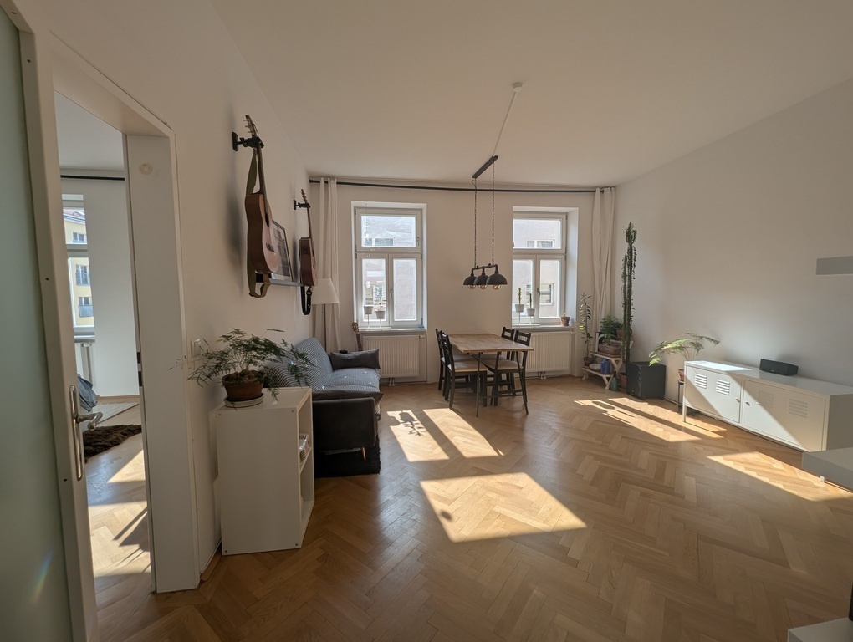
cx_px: 426
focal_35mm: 13
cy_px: 321
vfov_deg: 90.1
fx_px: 321
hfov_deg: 106.1
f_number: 2.2
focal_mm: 1.95
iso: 49
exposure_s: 1/705
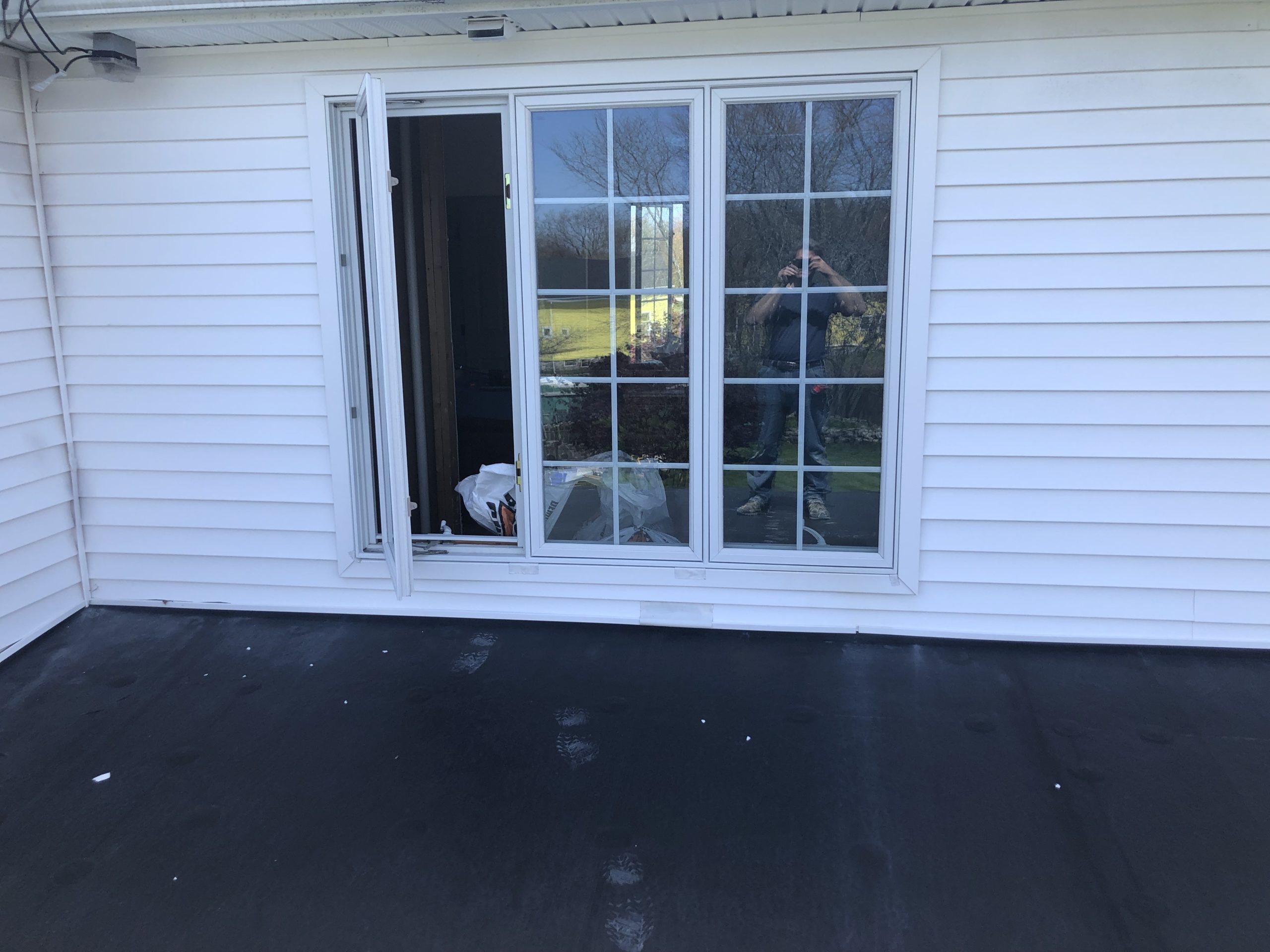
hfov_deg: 63.4
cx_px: 635
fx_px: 1027
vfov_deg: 49.7
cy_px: 476
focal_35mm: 28
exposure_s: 1/585
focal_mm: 3.99
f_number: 1.8
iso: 20
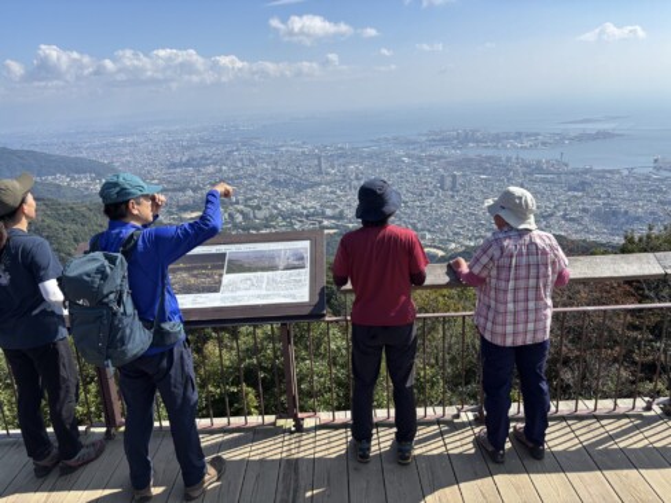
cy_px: 252
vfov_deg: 53.1
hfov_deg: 67.3
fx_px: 504
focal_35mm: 26
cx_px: 336
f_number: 1.6
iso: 50
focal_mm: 5.96
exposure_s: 1/3413
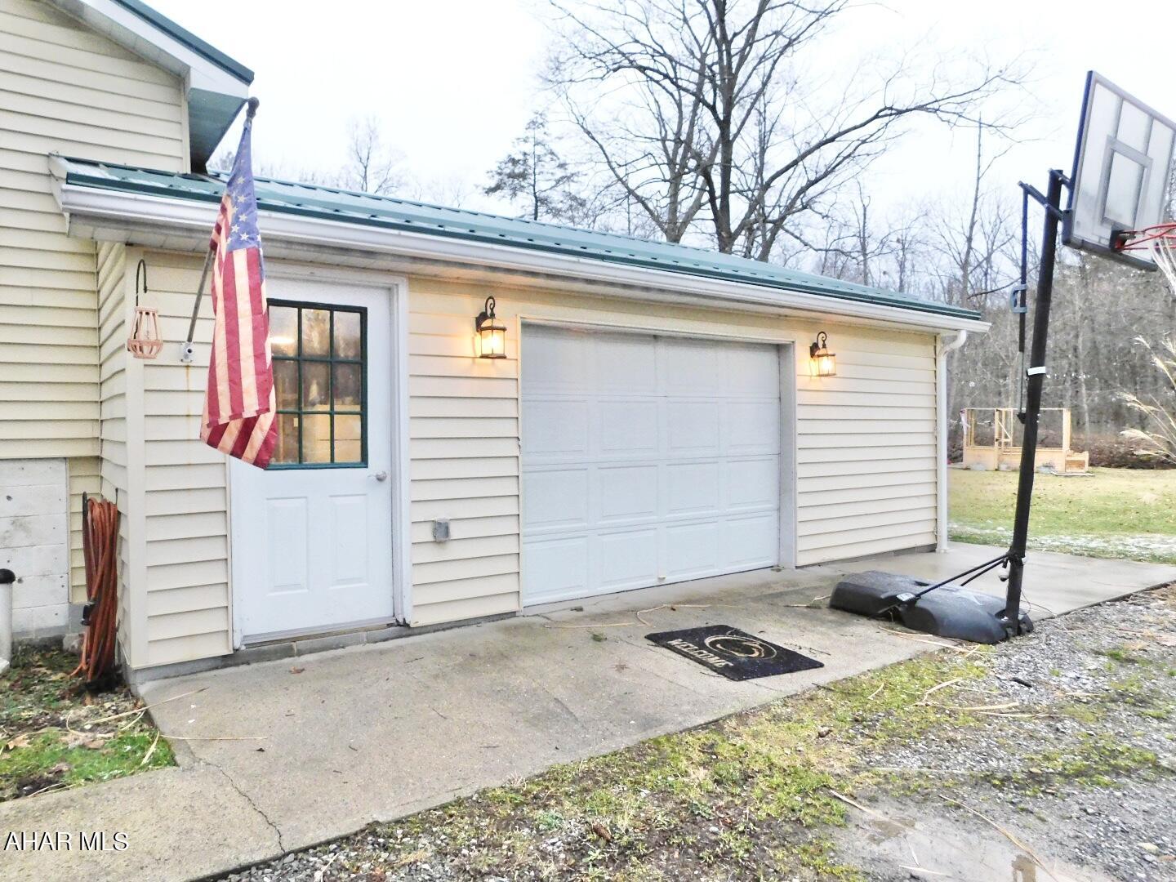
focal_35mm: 24
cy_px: 441
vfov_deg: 56.8
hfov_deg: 71.6
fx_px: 815
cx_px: 588
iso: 400
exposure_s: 1/100
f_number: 3
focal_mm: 4.1
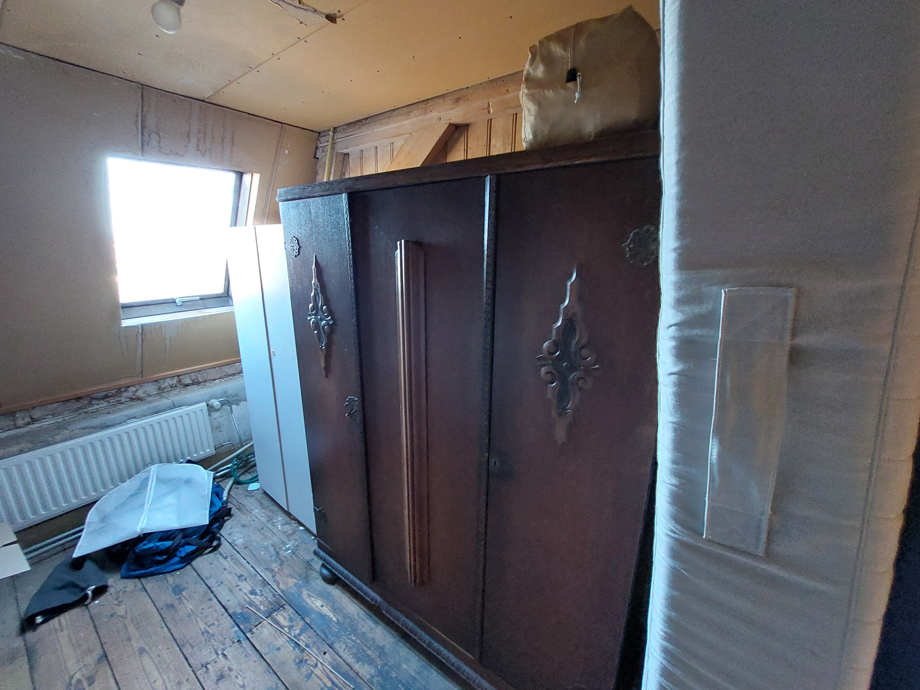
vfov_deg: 89.9
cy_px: 345
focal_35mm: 13
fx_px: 346
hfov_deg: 106.2
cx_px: 460
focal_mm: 1.74
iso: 500
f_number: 2.2
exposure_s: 1/25
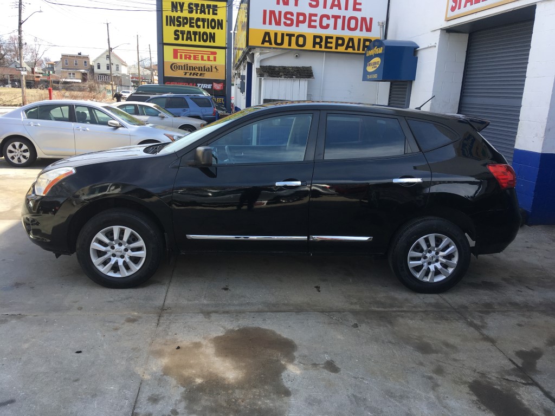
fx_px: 465
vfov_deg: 48.2
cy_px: 208
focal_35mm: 29
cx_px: 278
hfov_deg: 61.7
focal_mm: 4.15
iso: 25
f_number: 2.2
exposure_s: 1/405
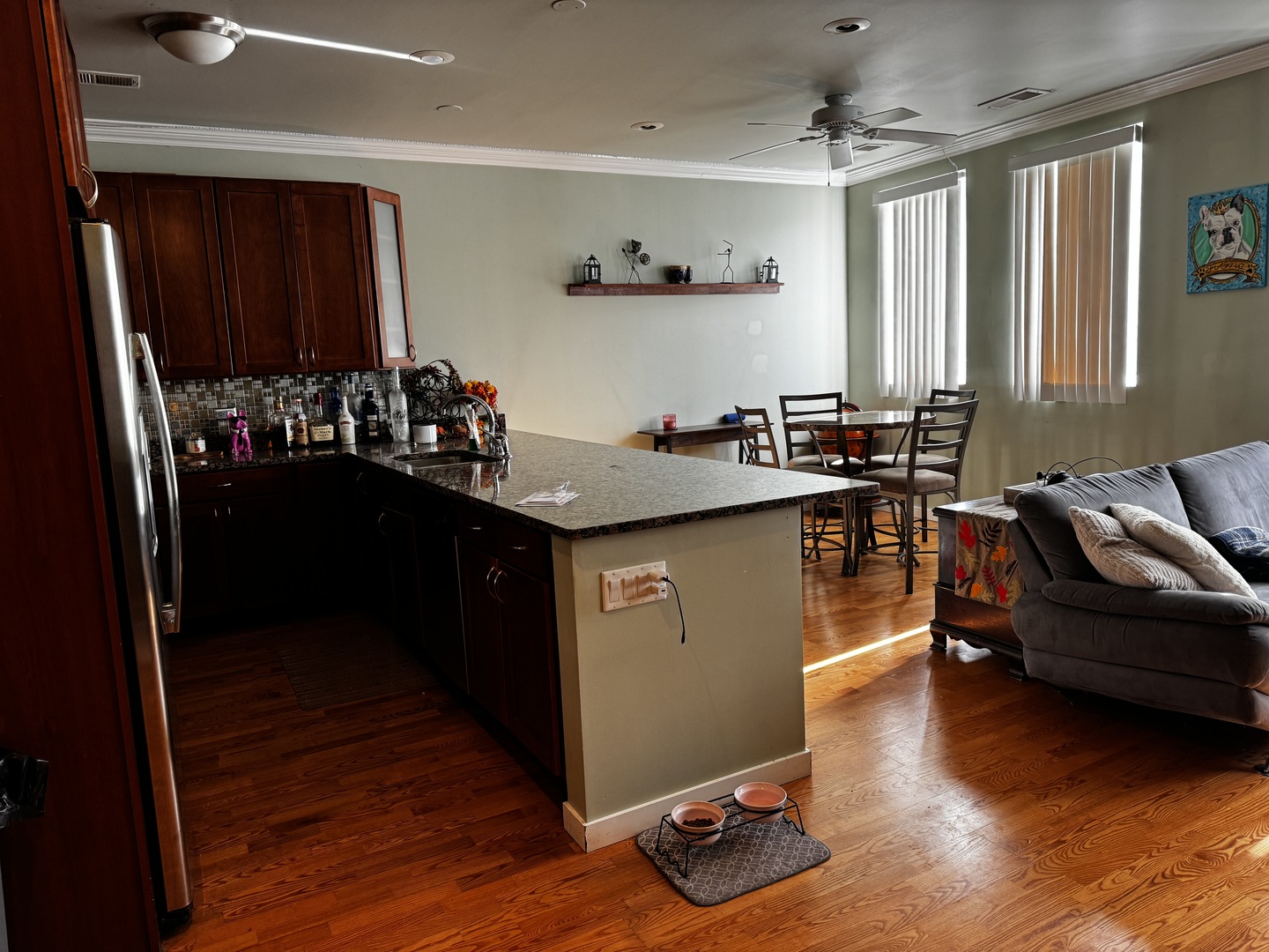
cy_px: 476
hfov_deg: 71.6
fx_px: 880
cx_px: 634
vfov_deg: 56.8
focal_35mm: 24
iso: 125
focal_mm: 6.86
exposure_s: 1/120
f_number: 1.78
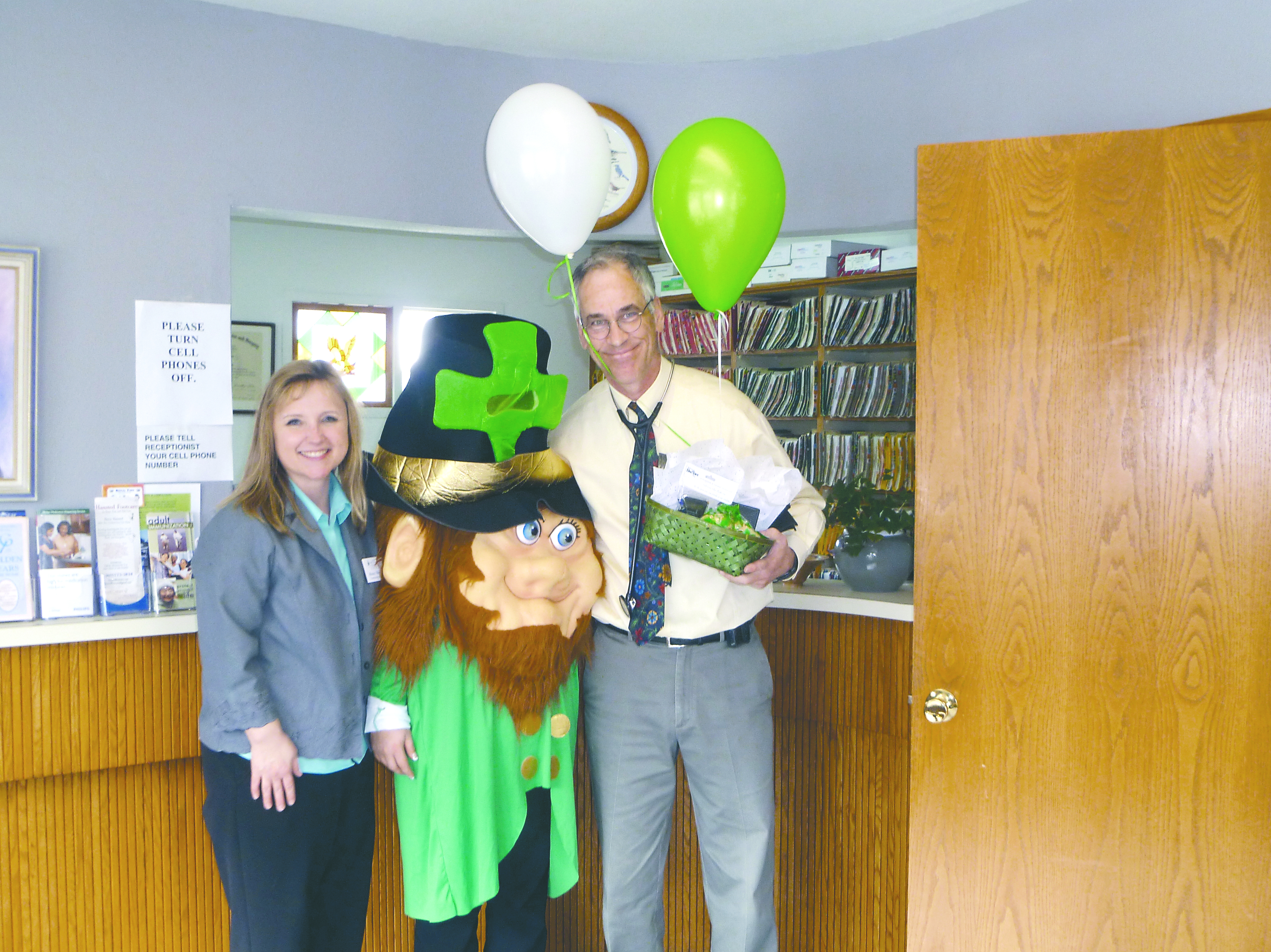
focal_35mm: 35
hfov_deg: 52.6
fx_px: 1285
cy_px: 486
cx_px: 641
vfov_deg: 40.7
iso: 100
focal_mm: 6.1
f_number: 3.6
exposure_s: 1/30
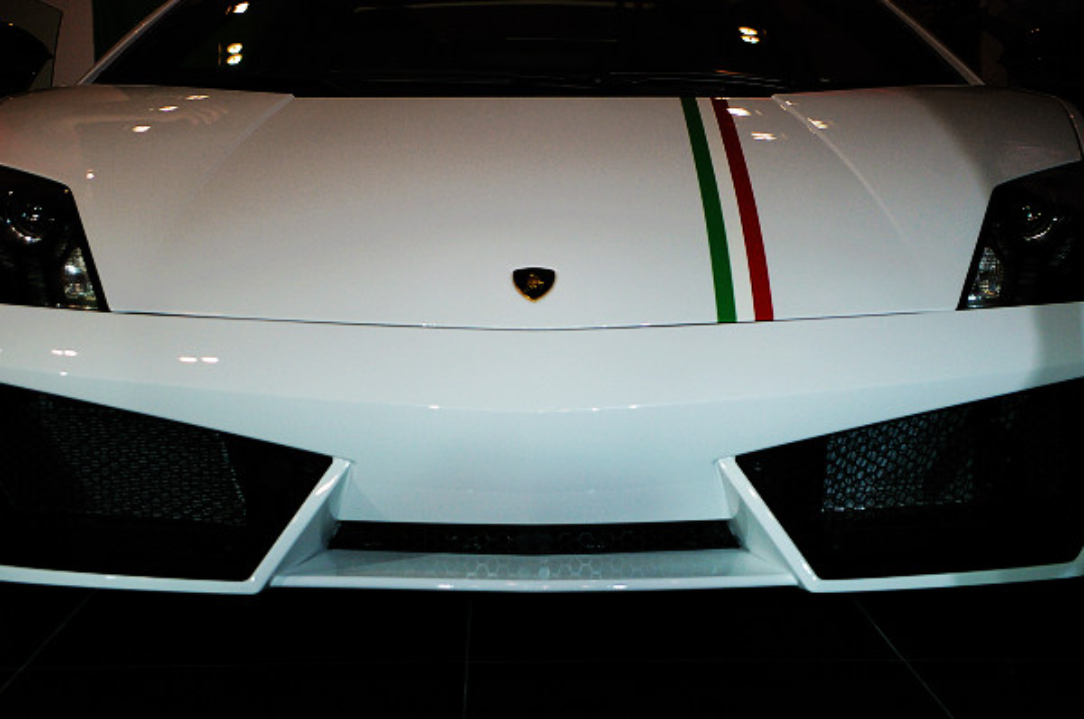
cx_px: 542
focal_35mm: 68
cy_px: 360
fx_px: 2029
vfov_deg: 20.1
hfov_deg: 29.9
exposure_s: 1/500
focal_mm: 45
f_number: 4
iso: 800
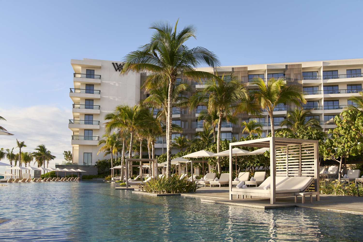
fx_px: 292
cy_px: 121
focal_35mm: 29
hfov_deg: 63.7
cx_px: 182
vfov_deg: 45.0
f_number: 2.8
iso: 400
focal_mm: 29
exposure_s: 1/5000
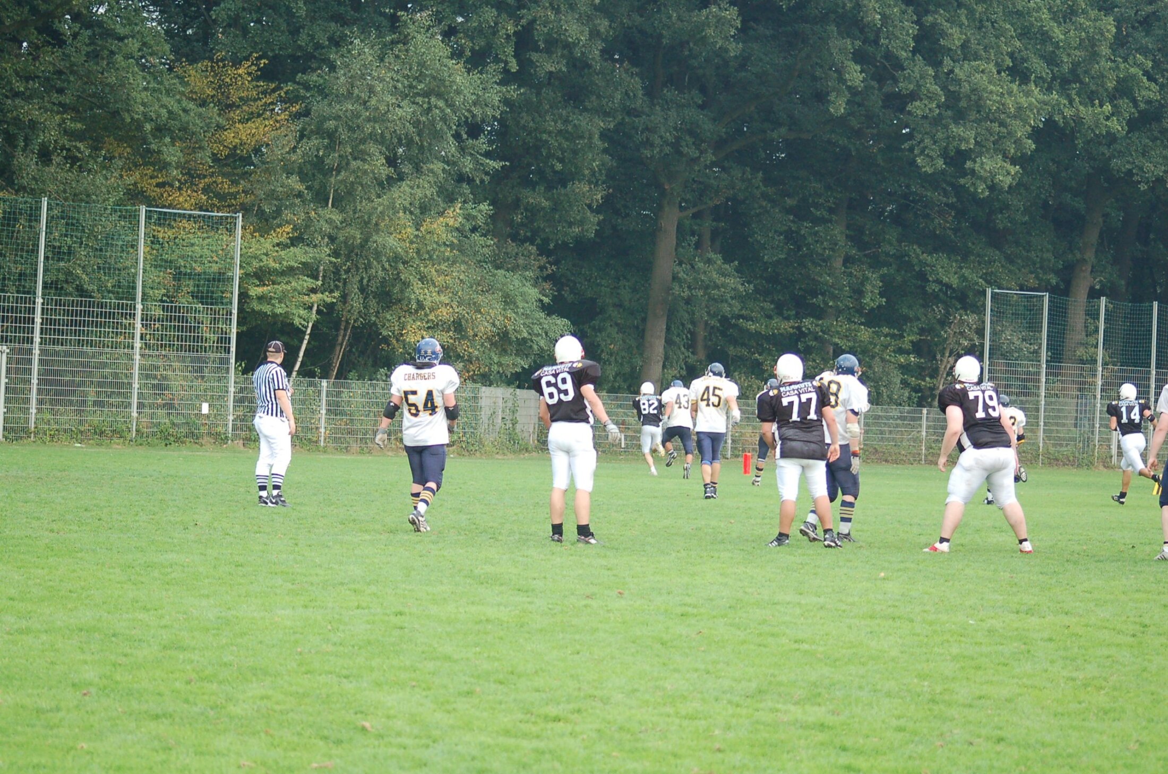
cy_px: 387
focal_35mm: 105
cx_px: 584
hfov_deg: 19.5
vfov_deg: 13.0
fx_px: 3400
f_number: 4
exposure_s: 1/500
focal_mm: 70
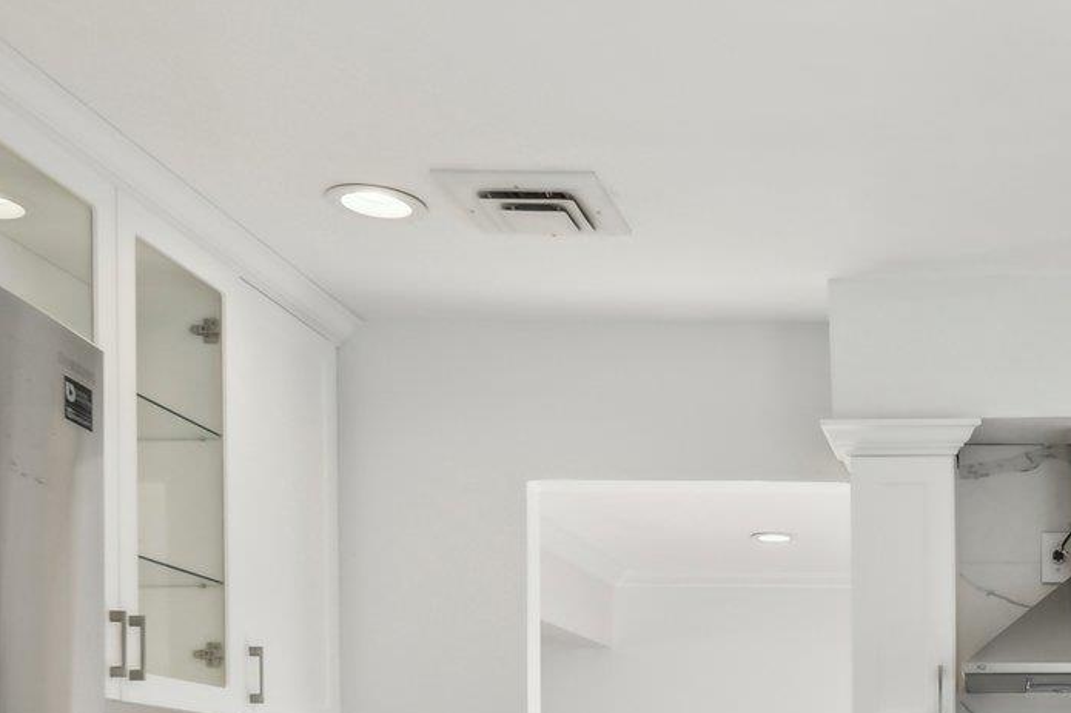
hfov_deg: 33.3
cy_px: 839
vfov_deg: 22.4
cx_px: 1009
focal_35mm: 56
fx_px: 1666
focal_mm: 19
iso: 400
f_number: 8
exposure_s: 1/200
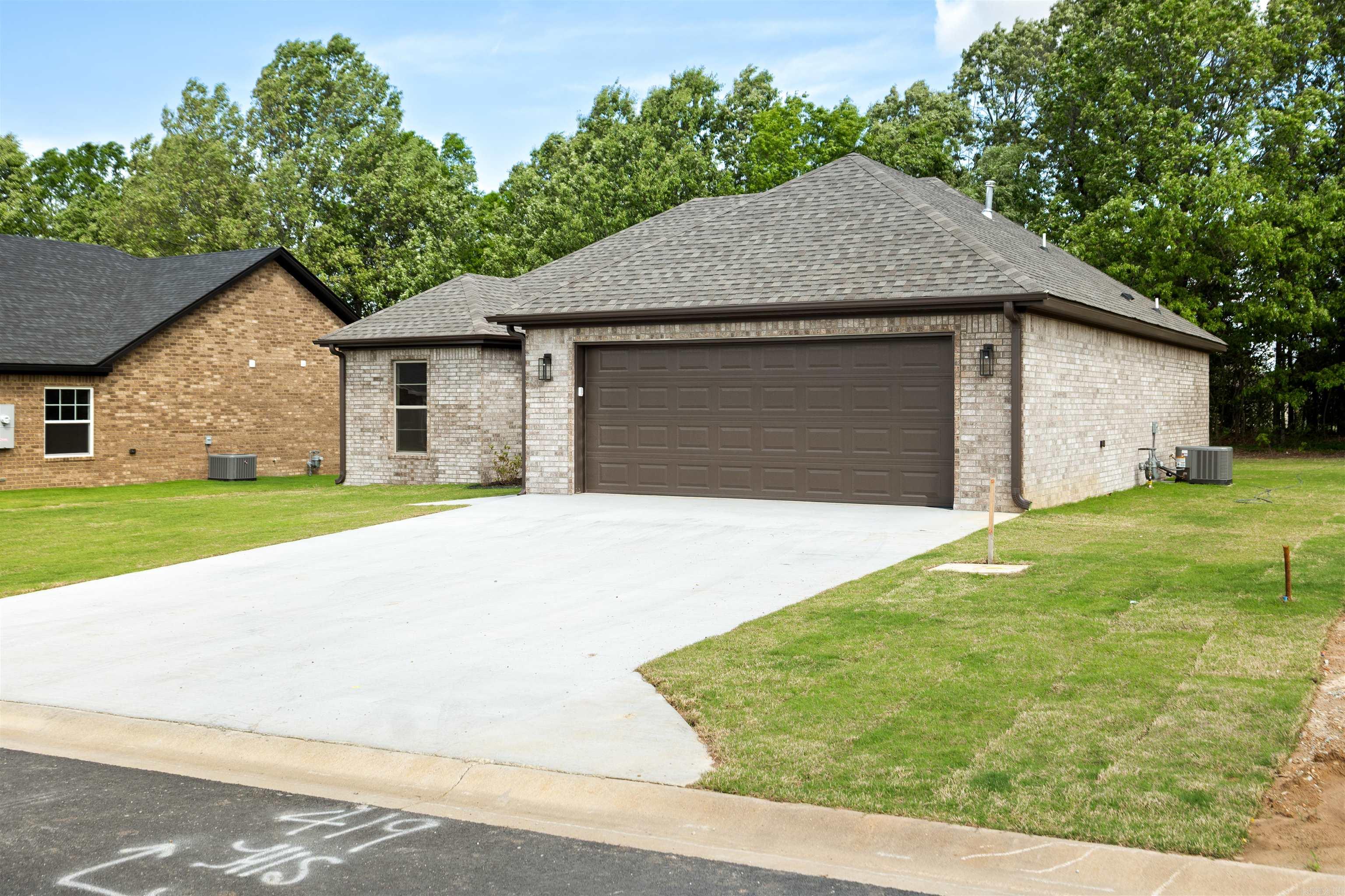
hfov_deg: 54.4
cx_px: 672
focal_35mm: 35
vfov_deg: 37.9
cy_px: 448
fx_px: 1308
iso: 100
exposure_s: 1/100
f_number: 7.1
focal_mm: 35
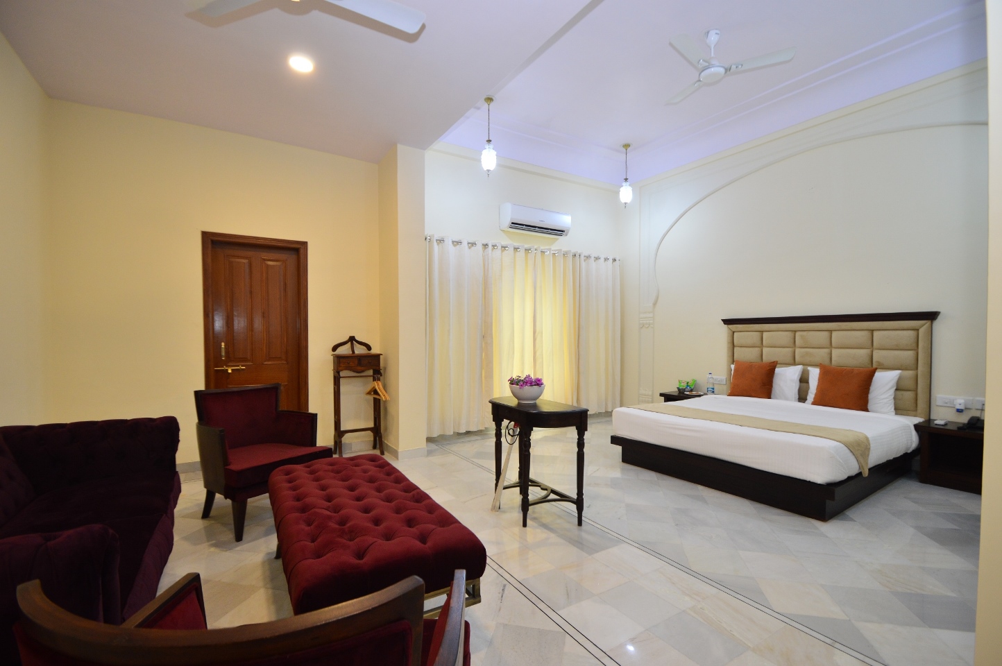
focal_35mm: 15
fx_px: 417
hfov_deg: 100.4
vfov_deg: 77.2
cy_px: 333
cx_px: 501
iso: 400
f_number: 3.5
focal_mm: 10
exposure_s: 1/25
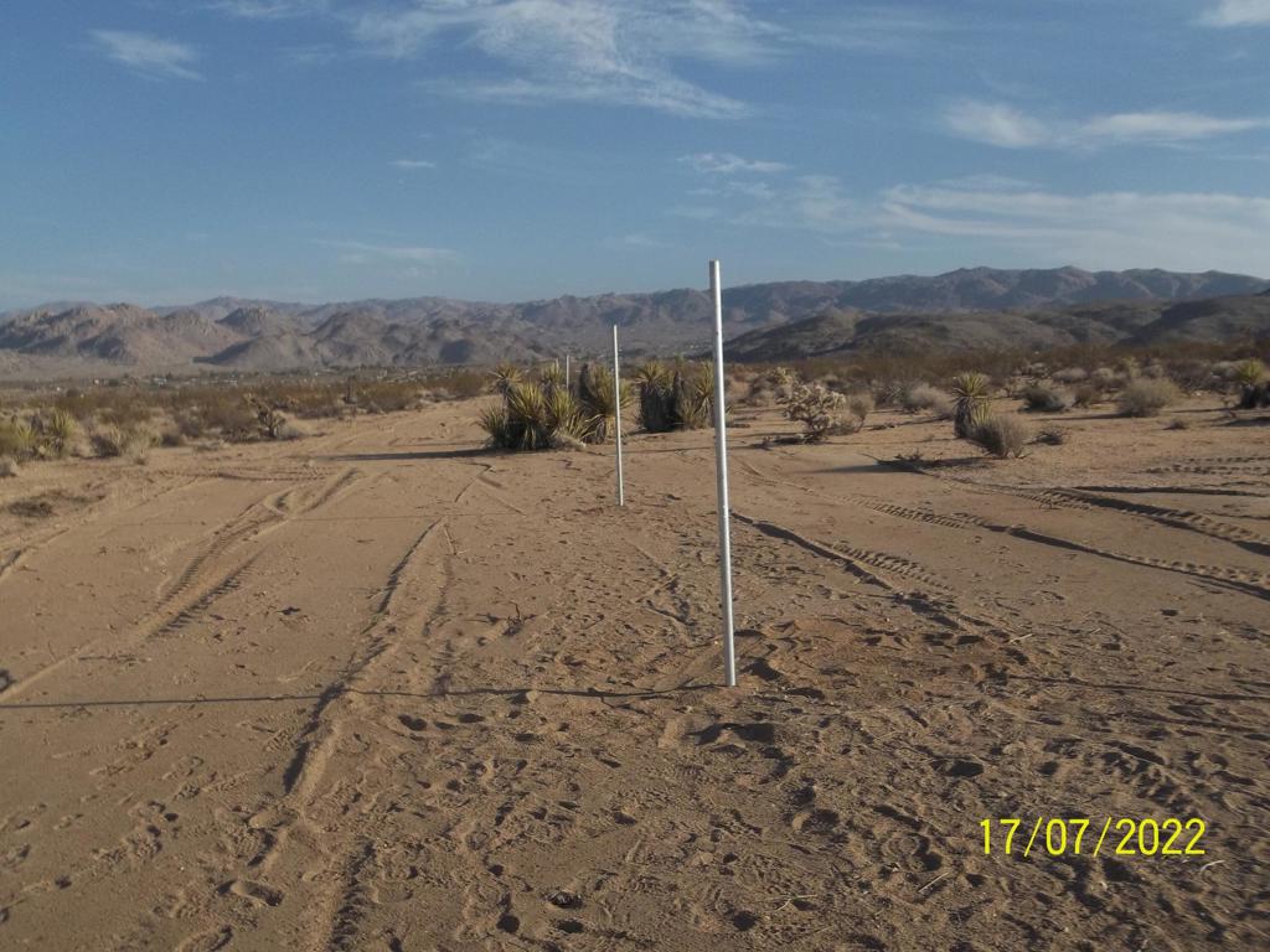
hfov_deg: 50.1
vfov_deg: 38.7
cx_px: 635
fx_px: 1357
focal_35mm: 37
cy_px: 476
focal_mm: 6.6
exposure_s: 1/200
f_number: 10.1
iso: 80
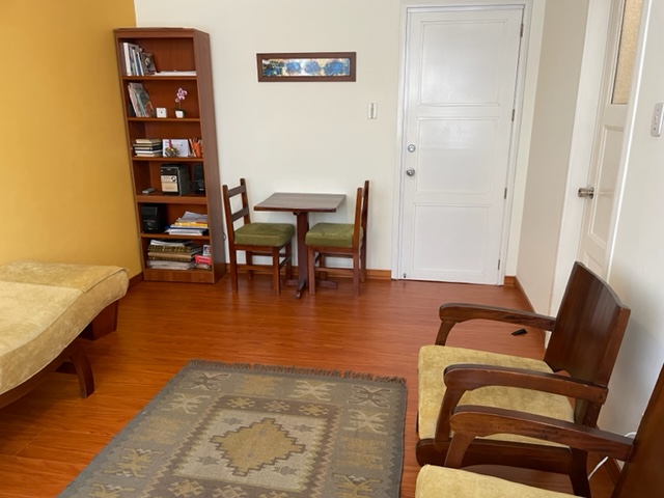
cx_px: 332
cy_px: 249
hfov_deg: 67.3
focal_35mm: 26
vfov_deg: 53.1
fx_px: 499
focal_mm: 4.2
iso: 125
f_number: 1.6
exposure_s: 1/60
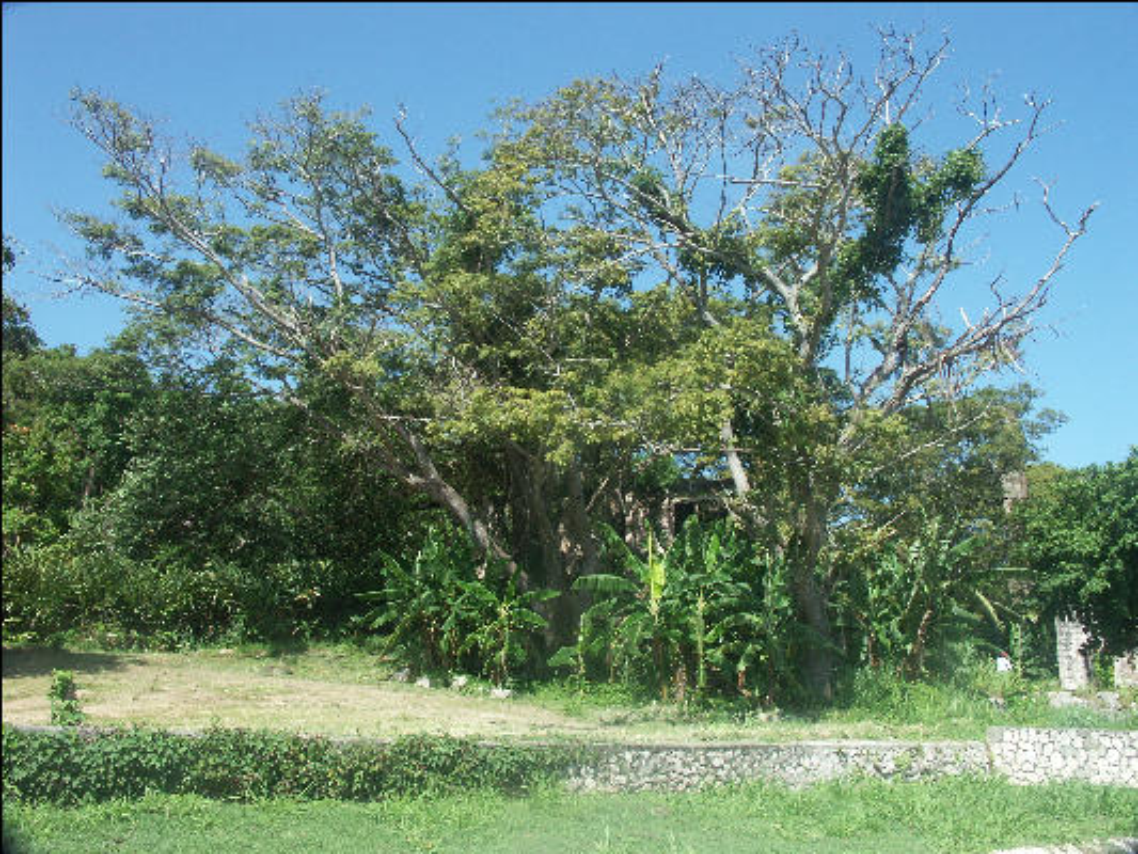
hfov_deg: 56.8
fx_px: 1052
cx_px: 569
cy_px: 427
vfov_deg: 44.2
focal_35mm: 32
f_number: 7.1
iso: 100
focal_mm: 8.38
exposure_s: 1/250
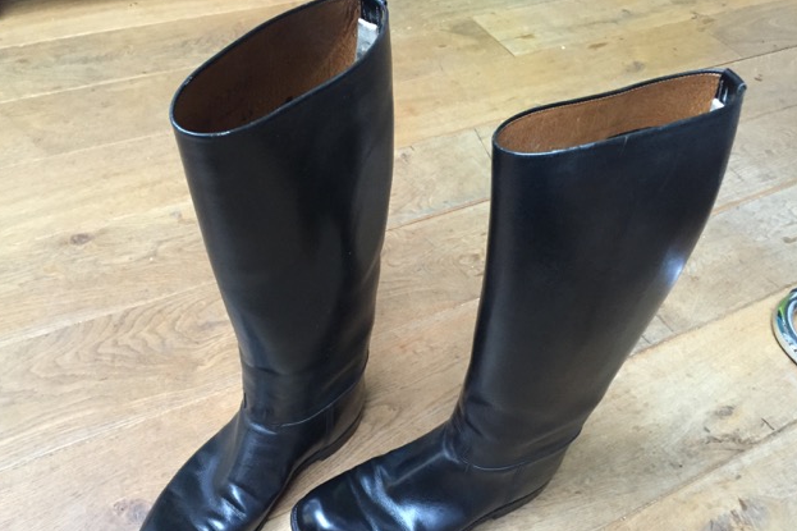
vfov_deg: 42.2
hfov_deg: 60.3
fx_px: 686
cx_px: 391
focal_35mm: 31
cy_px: 301
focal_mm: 4.15
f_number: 2.2
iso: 250
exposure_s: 1/17
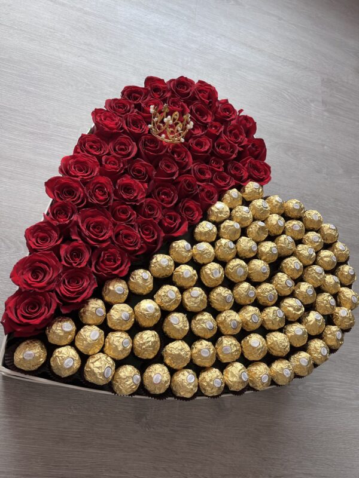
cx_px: 180
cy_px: 239
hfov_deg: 53.1
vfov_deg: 67.3
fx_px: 360
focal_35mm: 26
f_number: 1.6
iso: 40
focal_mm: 5.1
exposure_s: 1/122
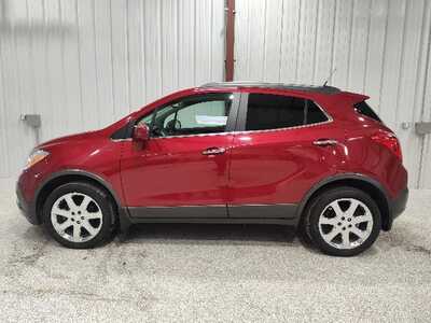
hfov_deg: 73.9
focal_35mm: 23
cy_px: 162
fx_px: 286
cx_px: 216
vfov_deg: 58.9
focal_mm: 5.56
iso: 135
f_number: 1.8
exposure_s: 1/120
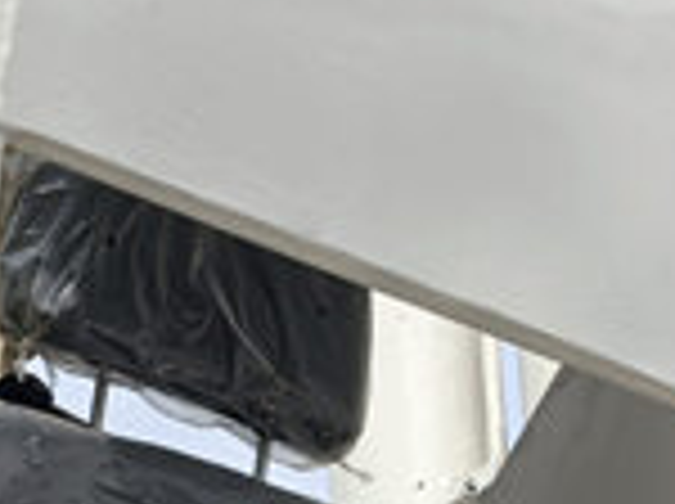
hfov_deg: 9.2
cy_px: 918
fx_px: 4166
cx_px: 22
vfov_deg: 6.8
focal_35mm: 214
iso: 50
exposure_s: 1/5814
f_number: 1.4
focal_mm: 5.75
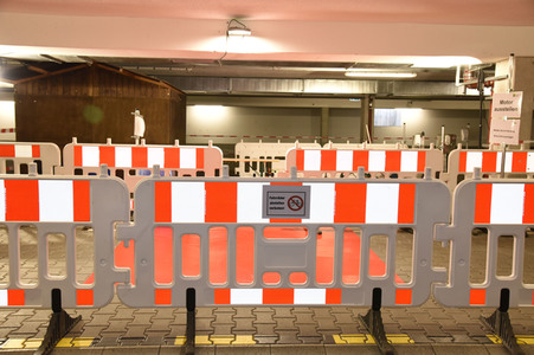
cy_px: 178
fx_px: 504
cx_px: 267
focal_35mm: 34
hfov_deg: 55.8
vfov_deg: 38.8
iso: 2500
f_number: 6.3
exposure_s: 1/60
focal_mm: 34
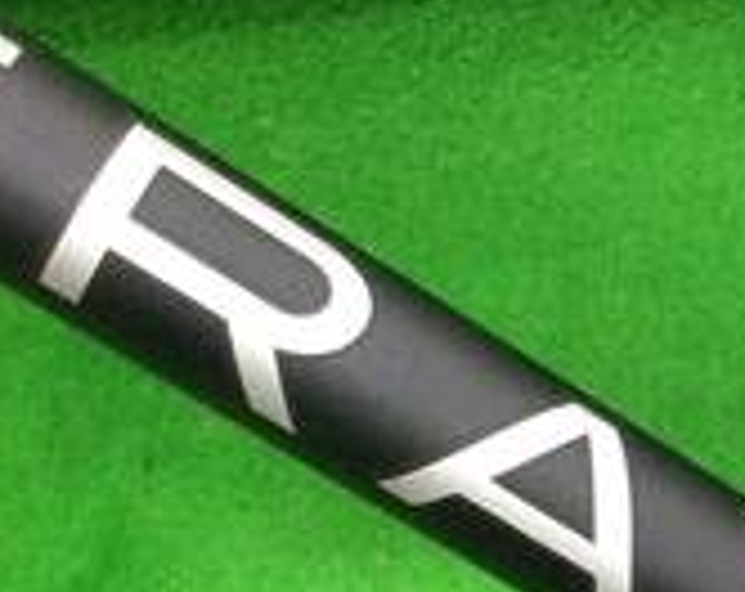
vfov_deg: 12.8
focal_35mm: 117
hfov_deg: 15.7
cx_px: 951
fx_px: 2574
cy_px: 744
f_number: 2.4
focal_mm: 3.3
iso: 200
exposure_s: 1/30
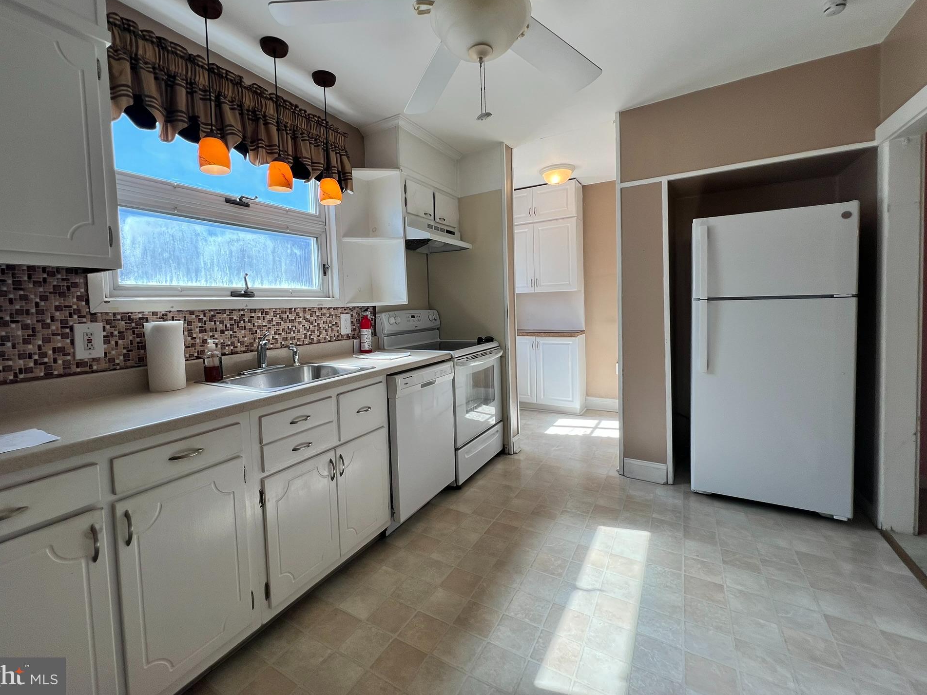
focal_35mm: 14
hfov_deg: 102.0
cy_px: 323
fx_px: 375
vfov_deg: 85.5
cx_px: 443
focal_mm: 1.57
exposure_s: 1/137
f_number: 1.8
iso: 32
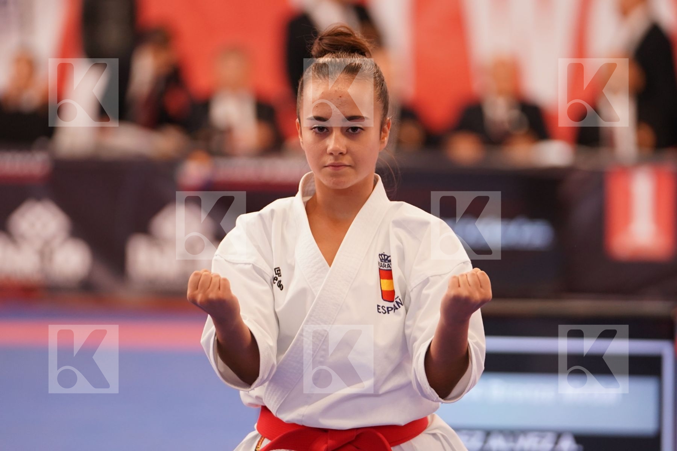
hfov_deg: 7.9
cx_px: 338
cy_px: 226
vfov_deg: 5.3
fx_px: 4908
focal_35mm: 261
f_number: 2.8
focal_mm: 174
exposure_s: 1/500
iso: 1000
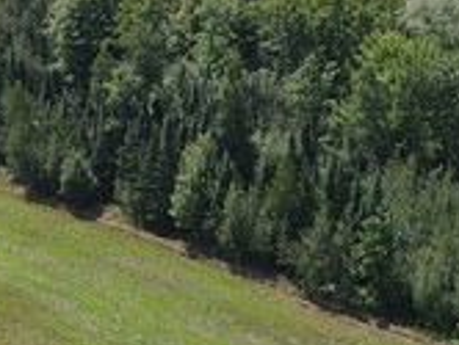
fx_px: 1965
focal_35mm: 148
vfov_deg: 9.9
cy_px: 433
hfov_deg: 13.3
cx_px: 185
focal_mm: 4.5
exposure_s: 1/500
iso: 100
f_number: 2.8
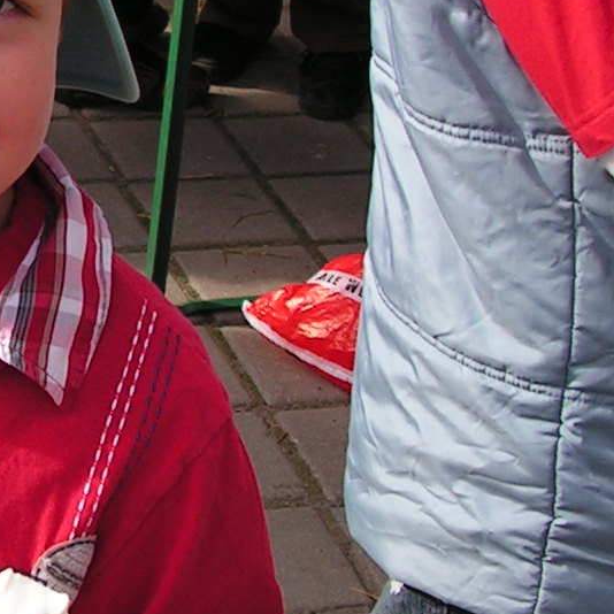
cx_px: -102
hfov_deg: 13.9
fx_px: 2448
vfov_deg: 14.2
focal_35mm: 122
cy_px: 135
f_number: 3.2
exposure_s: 1/400
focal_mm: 6
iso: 64
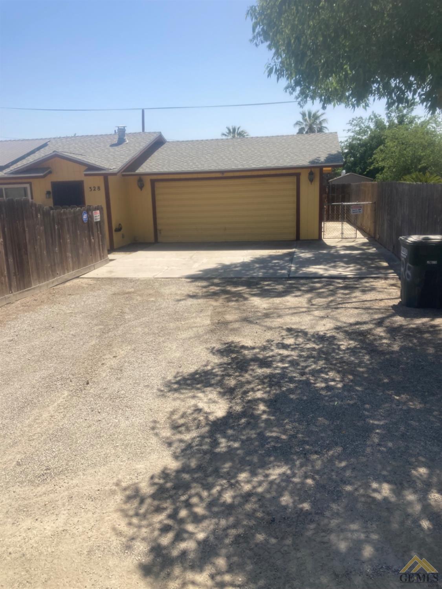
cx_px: 221
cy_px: 294
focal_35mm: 28
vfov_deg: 63.4
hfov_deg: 49.7
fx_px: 477
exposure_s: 1/1946
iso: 20
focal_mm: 3.99
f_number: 1.8
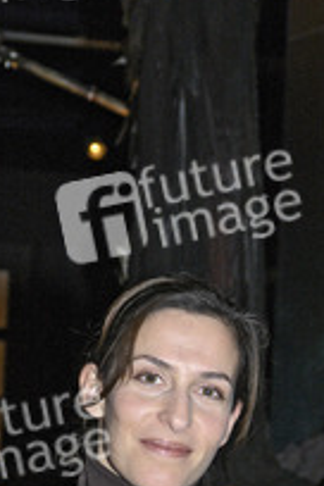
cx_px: 248
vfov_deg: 11.3
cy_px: 326
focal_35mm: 182
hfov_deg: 7.5
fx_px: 2457
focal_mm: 62
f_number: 5.6
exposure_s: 1/60
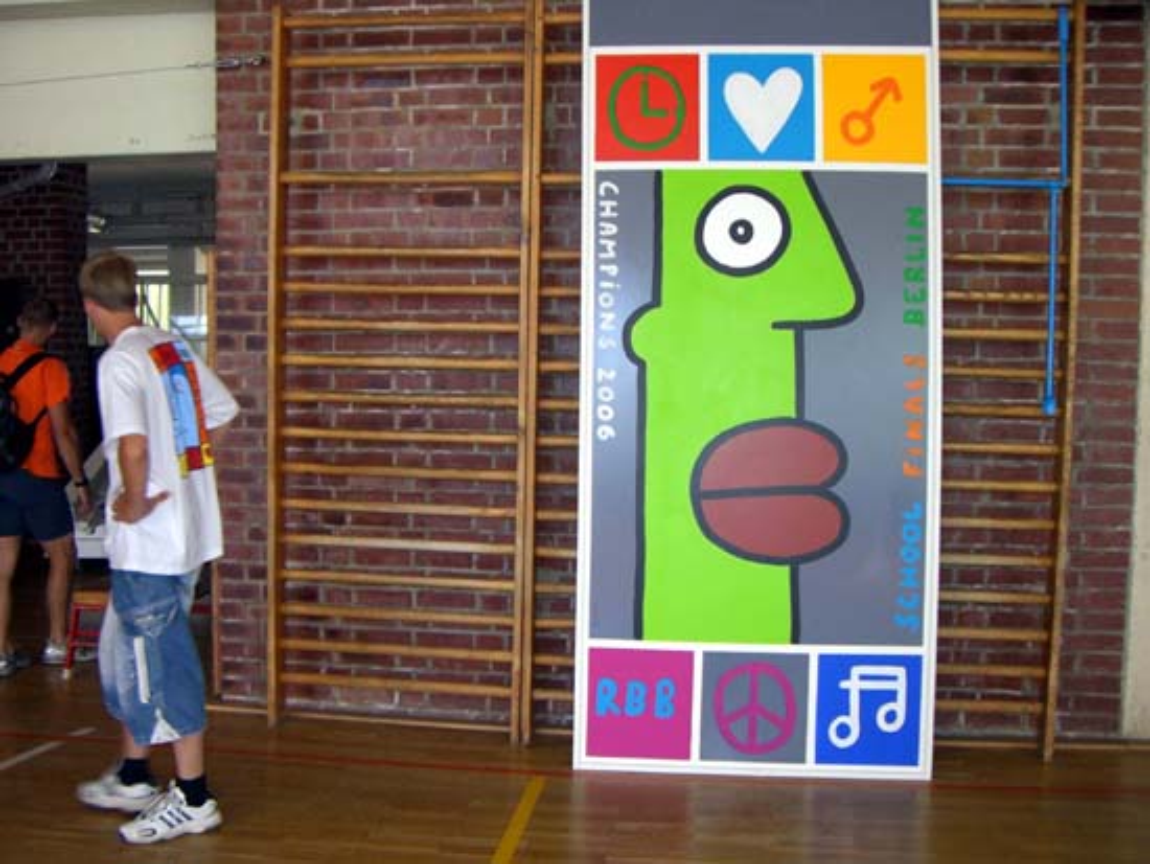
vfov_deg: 37.7
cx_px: 575
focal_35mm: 38
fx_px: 1263
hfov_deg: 49.0
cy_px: 432
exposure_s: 1/60
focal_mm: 6.2
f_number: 2.7
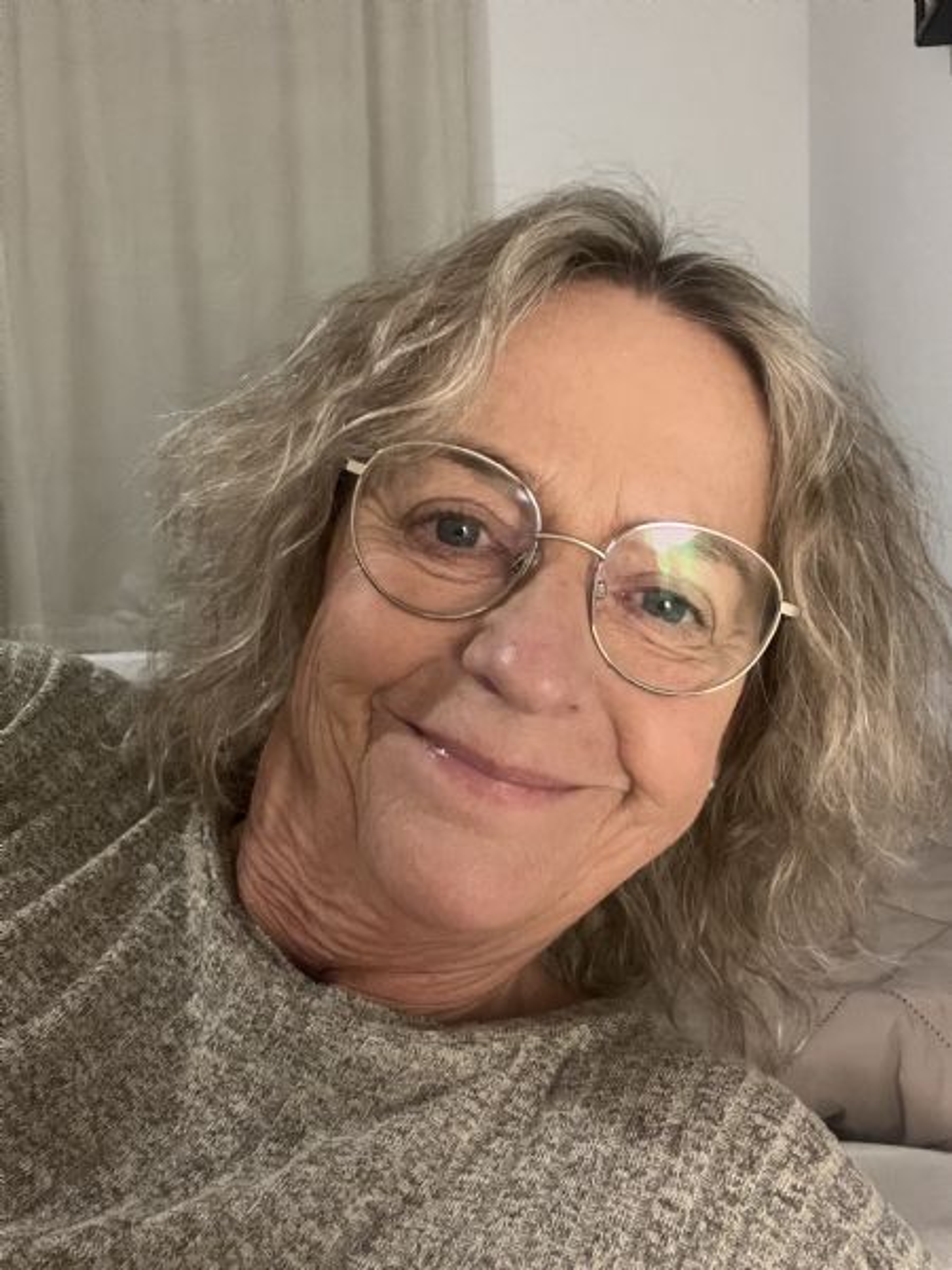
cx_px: 476
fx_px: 1100
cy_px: 635
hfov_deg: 46.8
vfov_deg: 60.0
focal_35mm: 30
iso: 640
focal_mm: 2.71
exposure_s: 1/20
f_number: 2.2
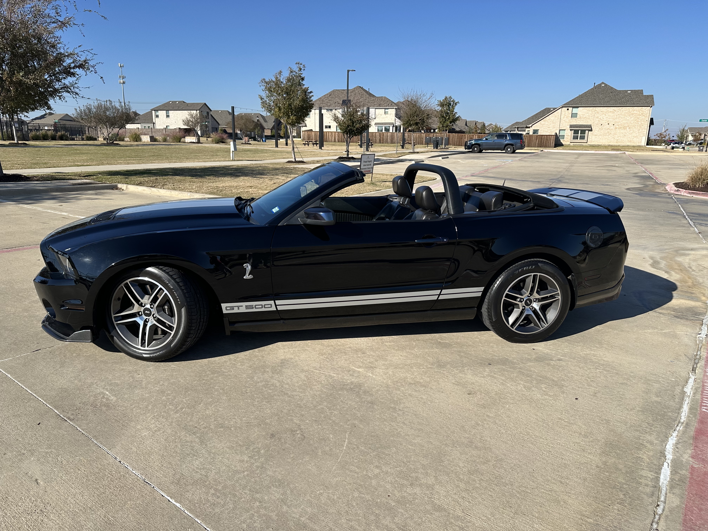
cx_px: 354
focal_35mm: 24
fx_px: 491
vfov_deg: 56.8
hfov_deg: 71.6
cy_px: 266
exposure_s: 1/5000
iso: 80
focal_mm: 6.86
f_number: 1.78
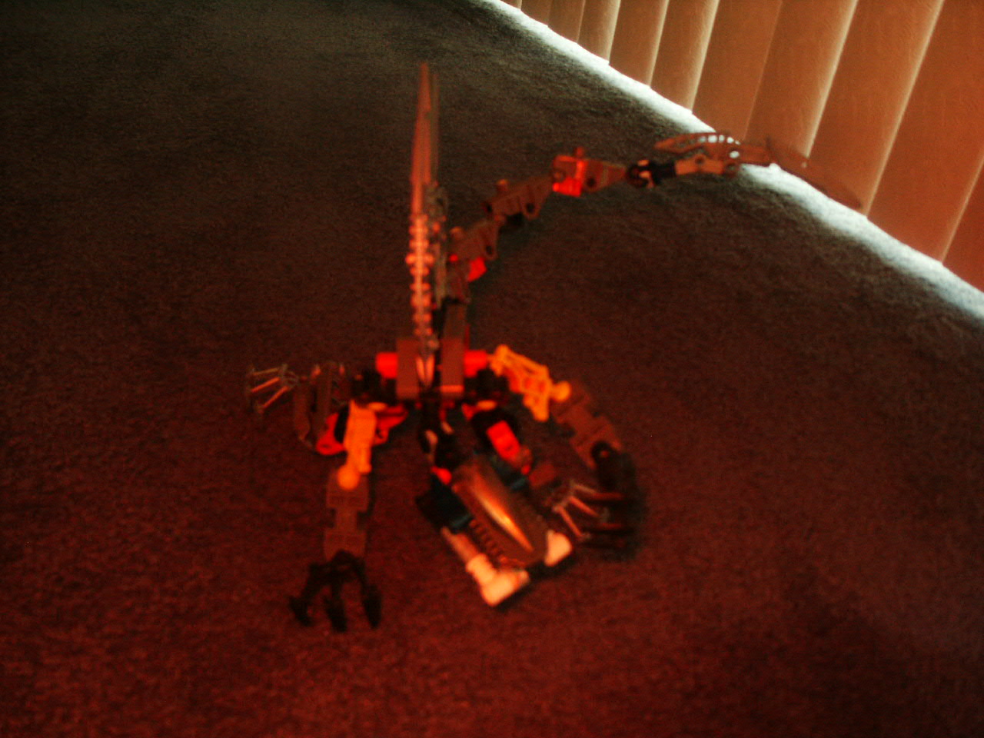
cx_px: 492
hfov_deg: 52.6
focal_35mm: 35
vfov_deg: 40.7
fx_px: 995
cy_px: 369
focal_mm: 7.18
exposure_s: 1/45
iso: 200
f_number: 3
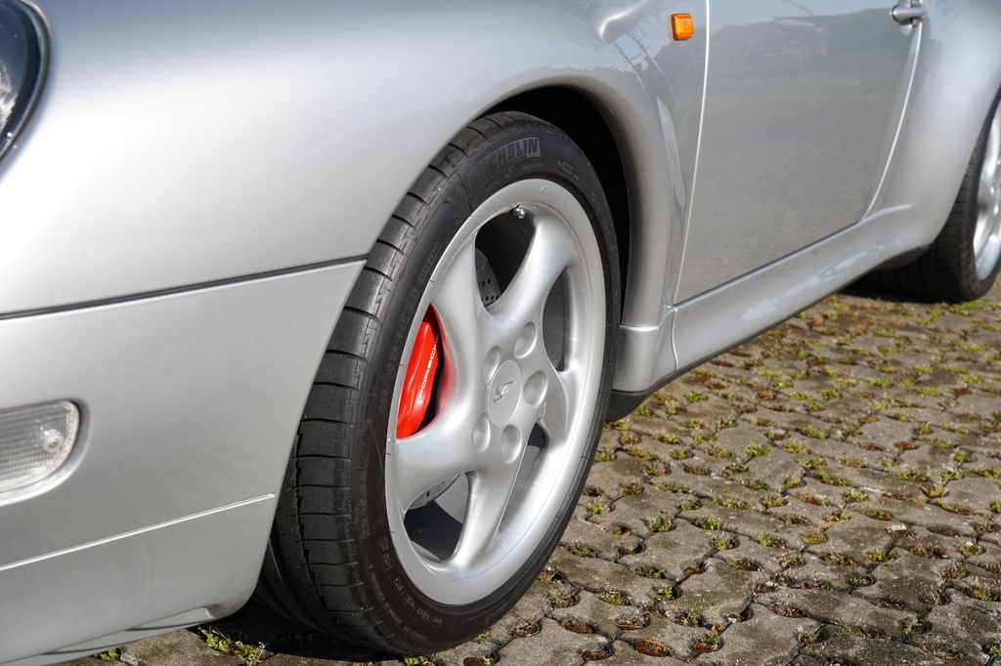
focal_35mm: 47
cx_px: 500
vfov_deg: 28.6
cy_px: 333
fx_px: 1306
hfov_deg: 41.9
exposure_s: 1/320
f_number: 7.1
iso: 100
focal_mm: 47
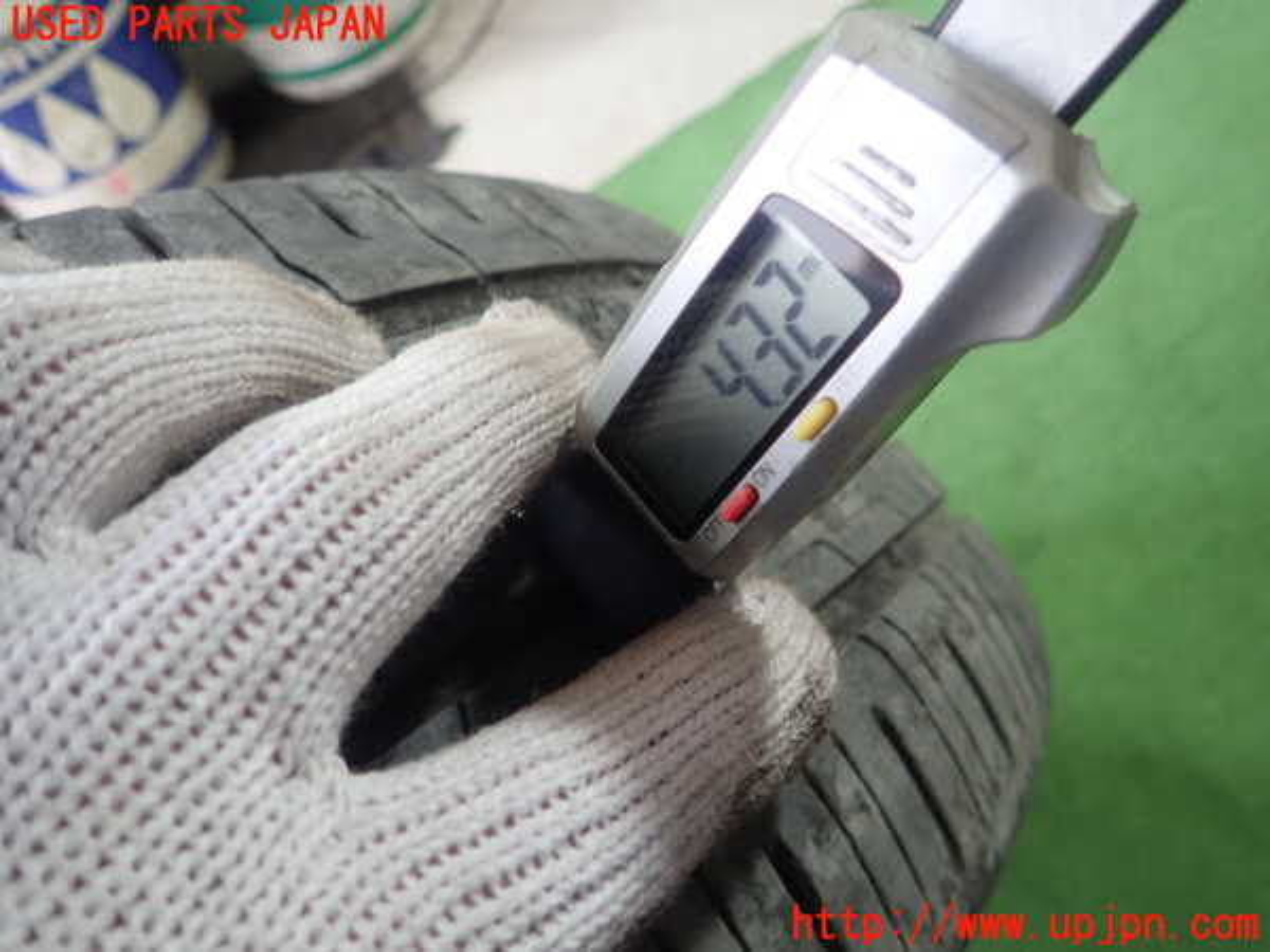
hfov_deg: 69.4
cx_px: 635
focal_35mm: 25
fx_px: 917
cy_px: 476
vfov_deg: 54.9
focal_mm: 4.5
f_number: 2
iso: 200
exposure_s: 1/60
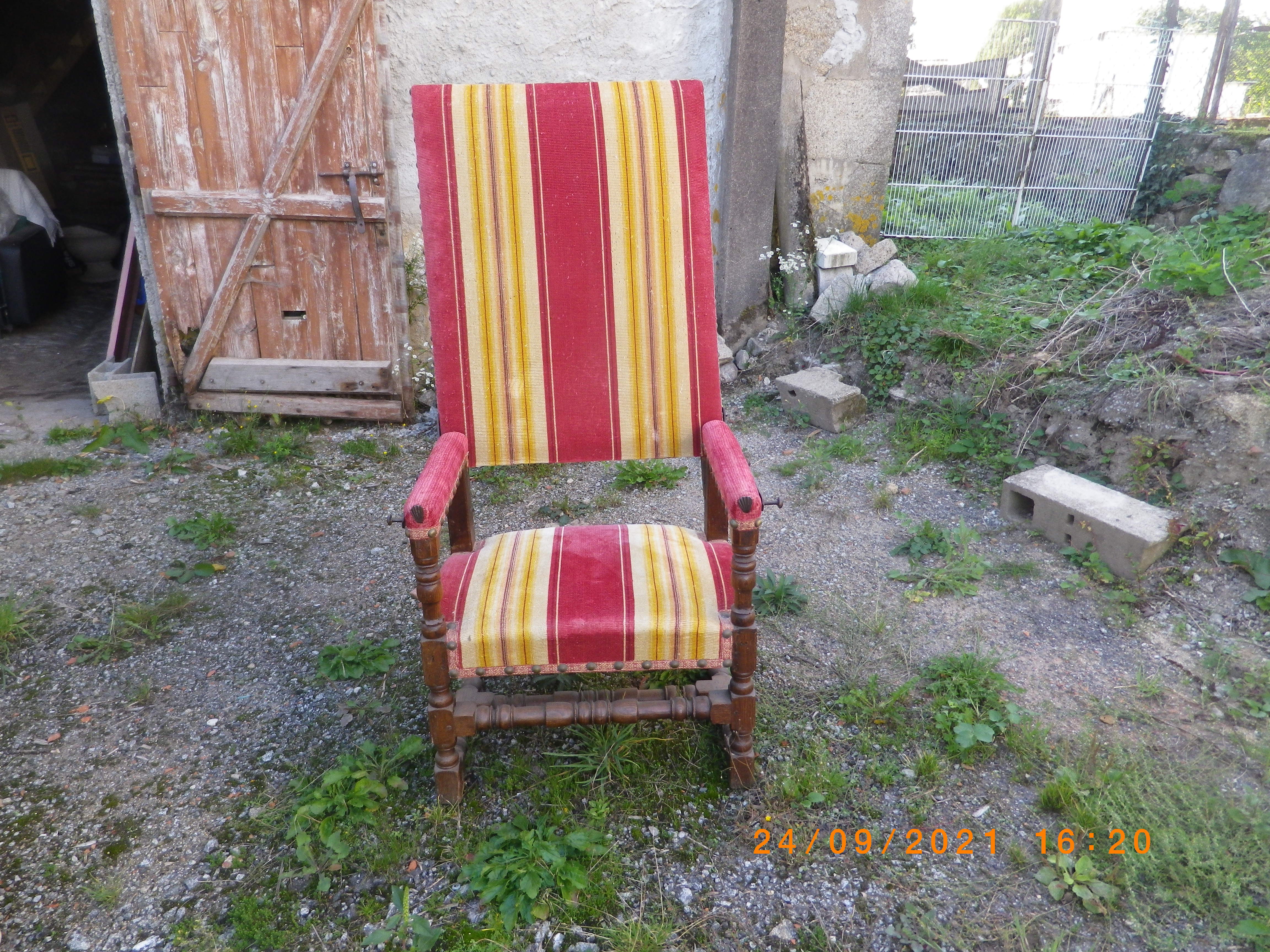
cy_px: 476
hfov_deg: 69.4
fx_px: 917
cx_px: 635
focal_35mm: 25
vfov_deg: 54.9
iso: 80
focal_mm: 4.5
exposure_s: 1/50
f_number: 3.5
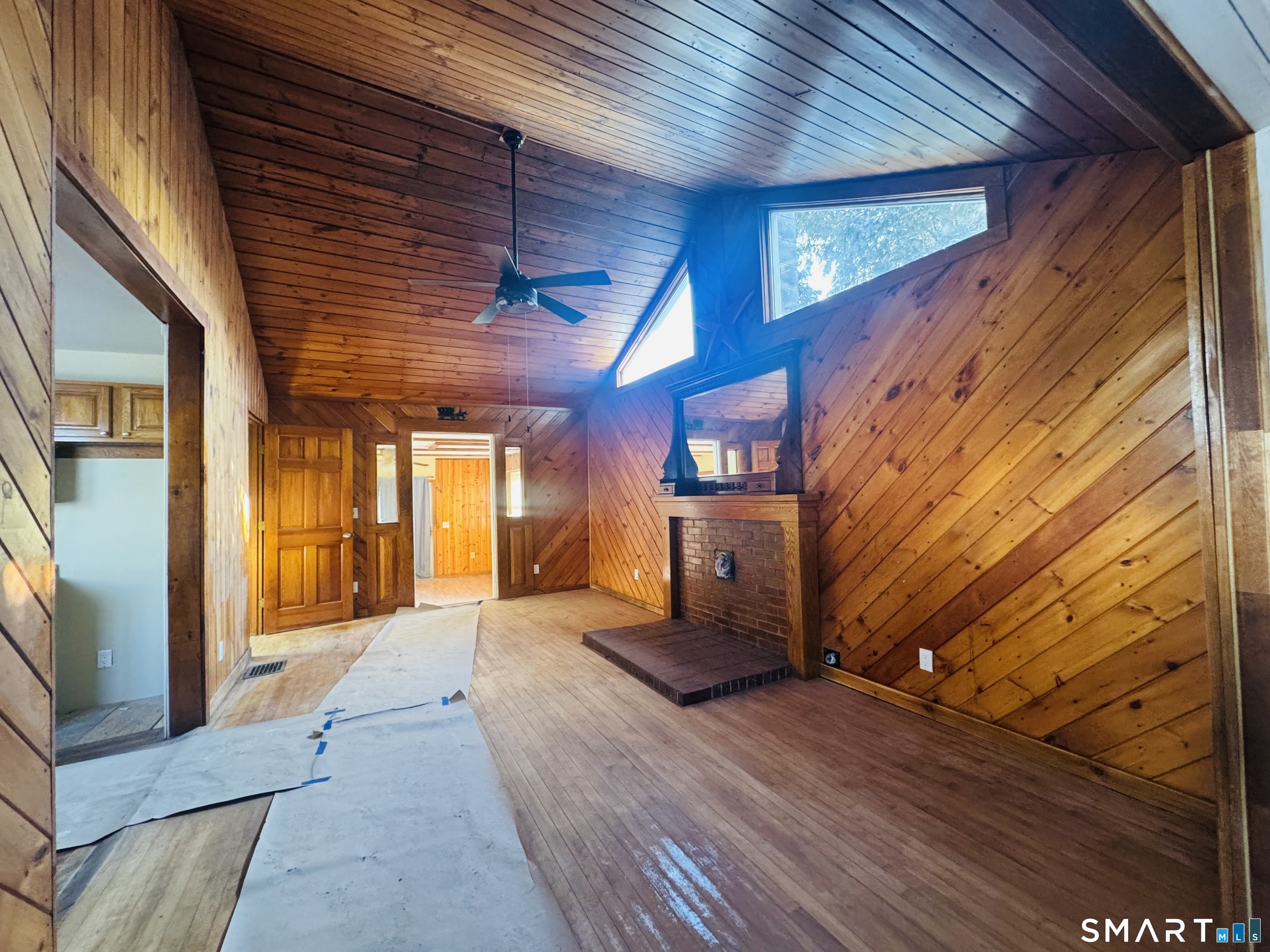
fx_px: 514
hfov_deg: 102.1
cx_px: 635
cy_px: 476
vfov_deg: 85.7
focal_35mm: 14
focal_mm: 2.22
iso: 400
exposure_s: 1/60
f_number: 2.2
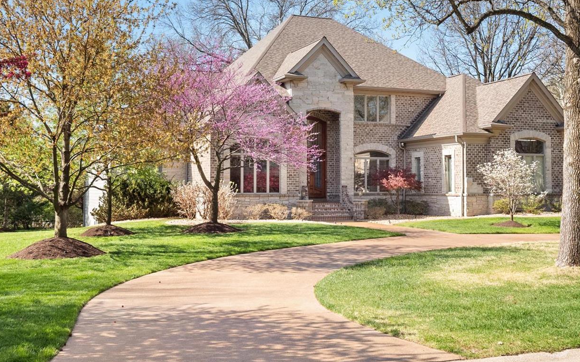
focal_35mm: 48
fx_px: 759
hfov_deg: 41.7
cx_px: 338
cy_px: 149
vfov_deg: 26.8
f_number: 8
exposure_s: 1/200
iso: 400
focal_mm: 18
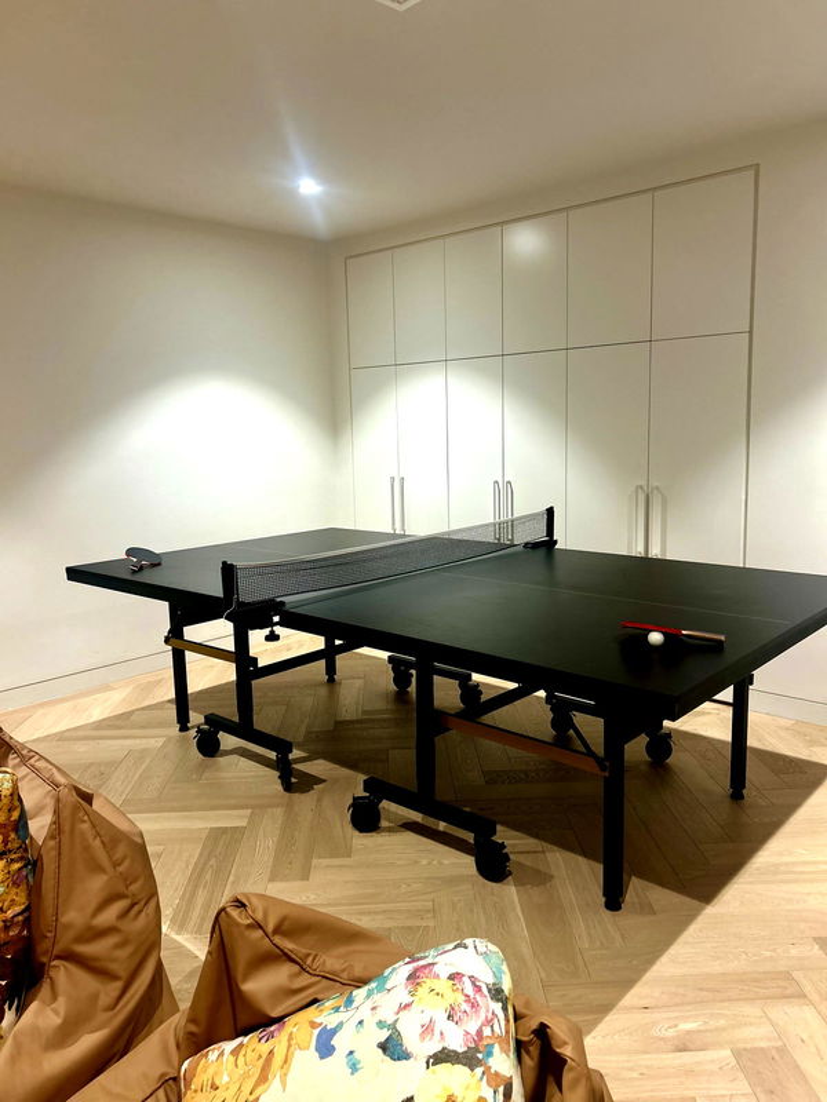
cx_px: 414
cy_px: 551
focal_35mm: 26
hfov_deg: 53.1
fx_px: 828
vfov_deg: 67.3
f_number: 1.5
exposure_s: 1/50
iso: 160
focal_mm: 5.7
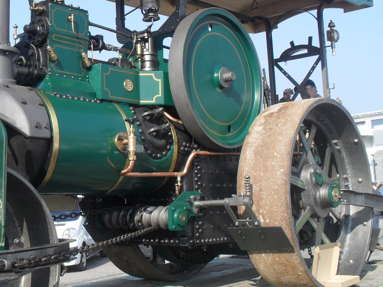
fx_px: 609
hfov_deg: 34.2
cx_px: 96
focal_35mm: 55
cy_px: 136
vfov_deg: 26.6
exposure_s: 1/90
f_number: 8.4
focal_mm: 6.3
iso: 100
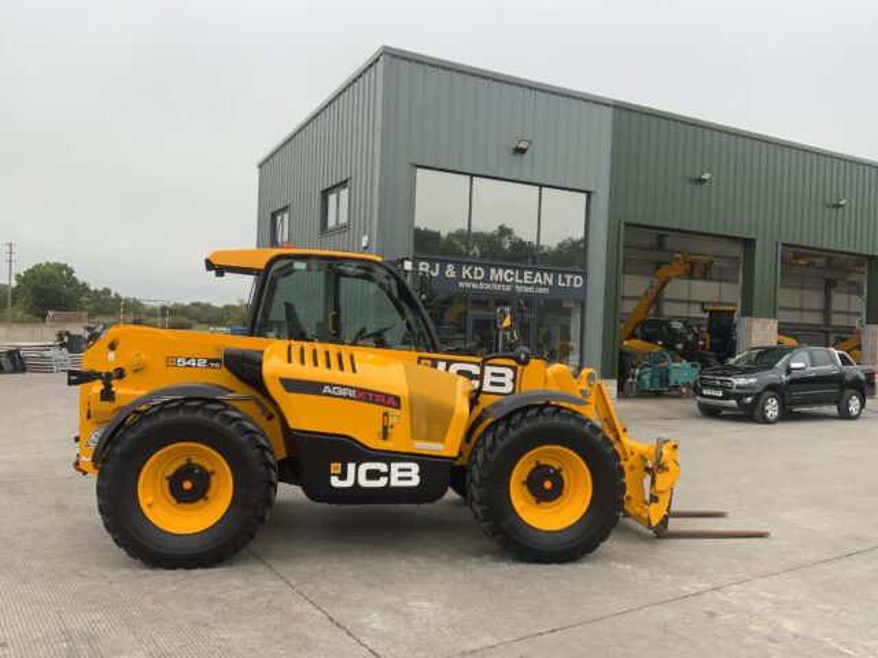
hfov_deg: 61.7
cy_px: 329
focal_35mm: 29
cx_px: 439
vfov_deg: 48.2
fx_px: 736
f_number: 1.8
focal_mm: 3
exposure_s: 1/160
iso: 16
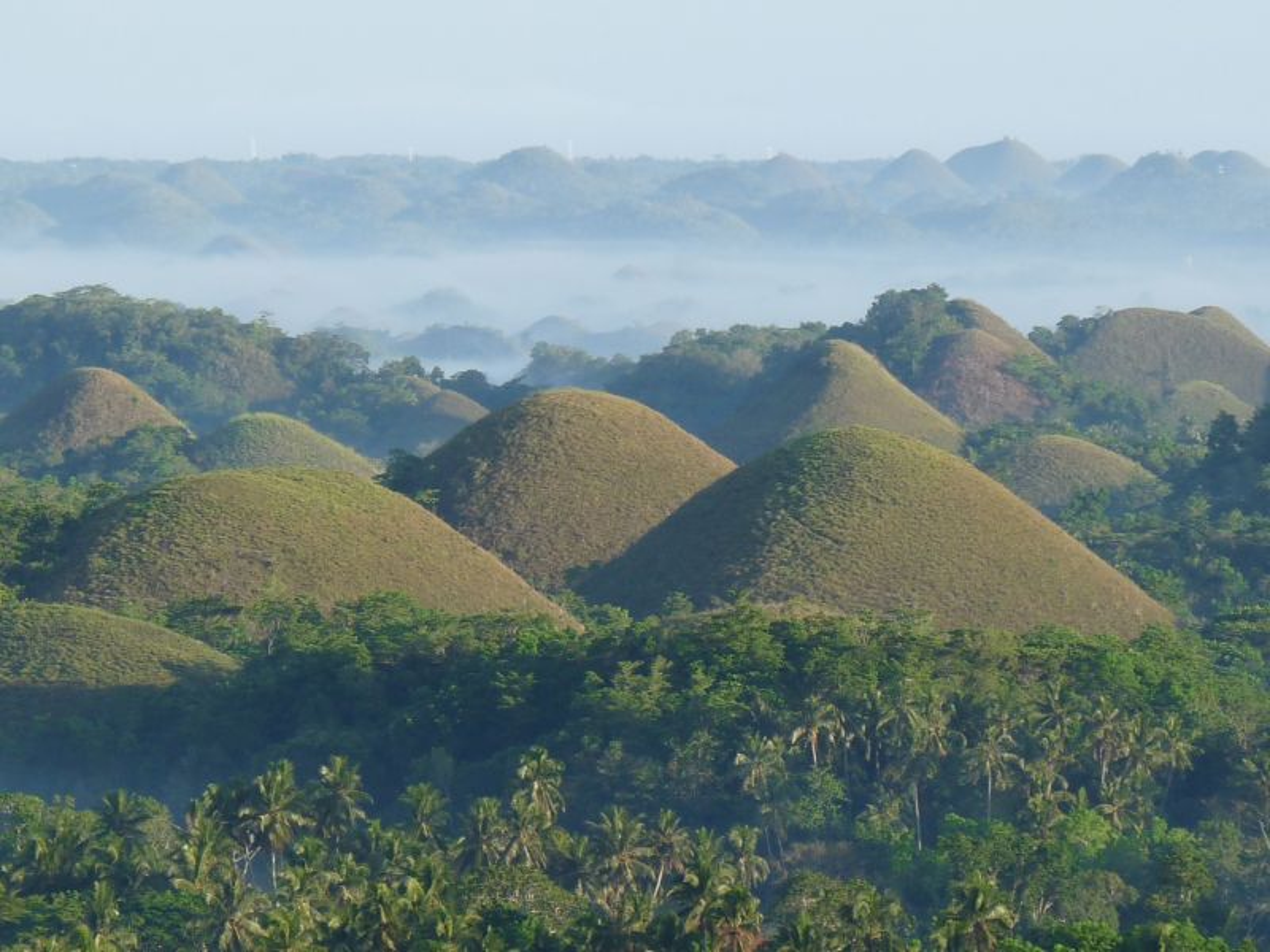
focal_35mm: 291
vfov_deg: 5.1
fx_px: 10676
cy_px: 476
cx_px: 635
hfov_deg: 6.8
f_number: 4.5
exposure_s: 1/250
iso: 100
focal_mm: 29.7
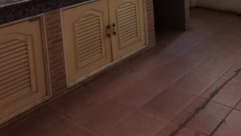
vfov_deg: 23.4
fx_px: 281
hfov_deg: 40.9
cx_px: 238
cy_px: -49
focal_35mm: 44
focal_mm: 2.35
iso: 400
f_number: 2.2
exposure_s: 1/25
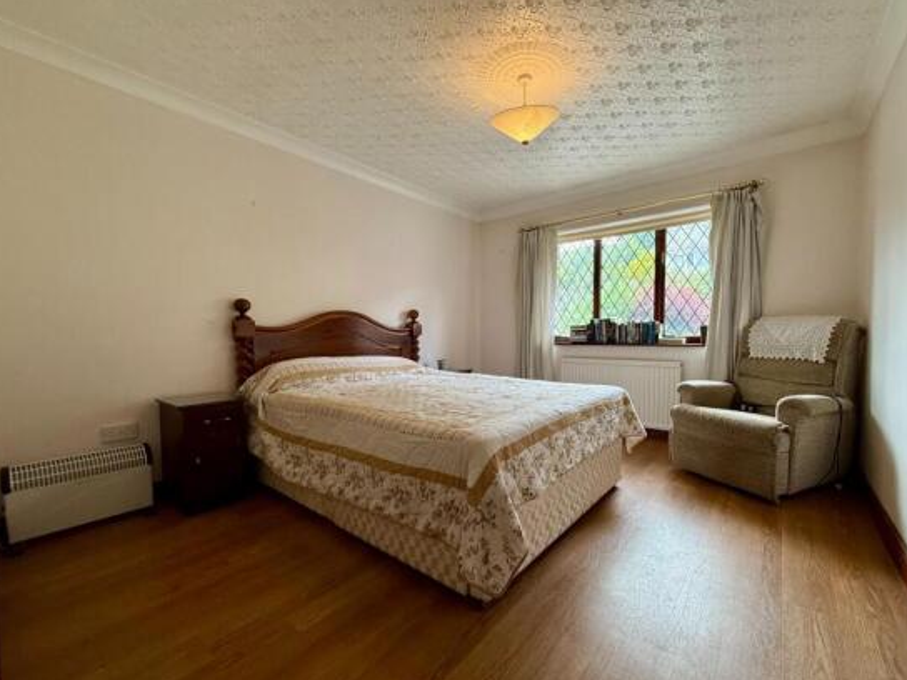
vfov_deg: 81.7
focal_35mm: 15
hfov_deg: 98.1
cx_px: 474
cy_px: 358
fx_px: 393
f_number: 2.2
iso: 160
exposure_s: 1/100
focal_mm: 2.22
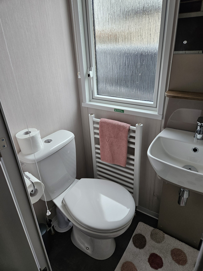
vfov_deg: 73.9
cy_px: 136
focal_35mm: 23
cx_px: 102
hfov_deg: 58.9
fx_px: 180
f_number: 1.8
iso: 125
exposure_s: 1/190
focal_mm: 5.4
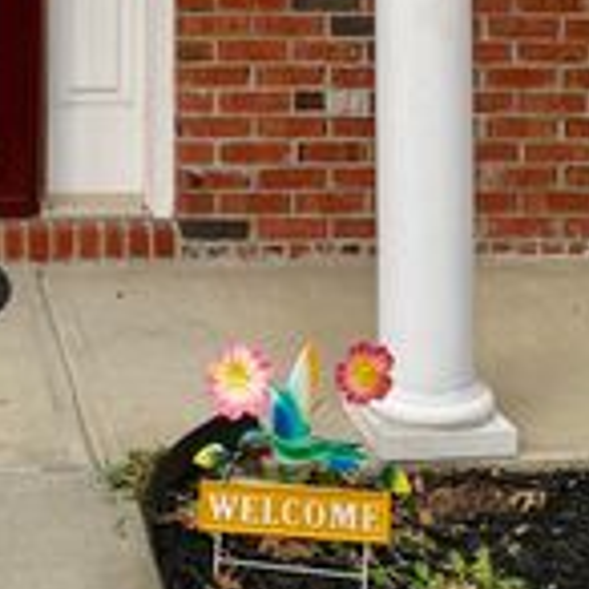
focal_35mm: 97
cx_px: 28
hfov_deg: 17.6
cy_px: -389
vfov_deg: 15.9
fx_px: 1867
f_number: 1.78
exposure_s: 1/1230
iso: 80
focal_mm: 6.76
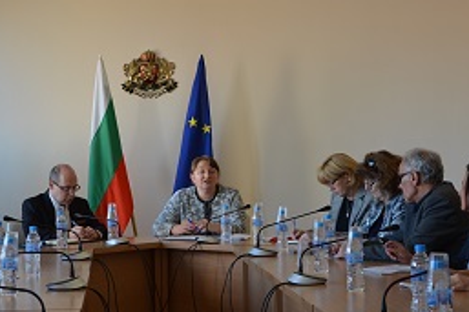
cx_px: 155
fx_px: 1065
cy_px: 159
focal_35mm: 82
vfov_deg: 16.7
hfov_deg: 24.7
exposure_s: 1/60
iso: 500
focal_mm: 35
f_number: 4.5
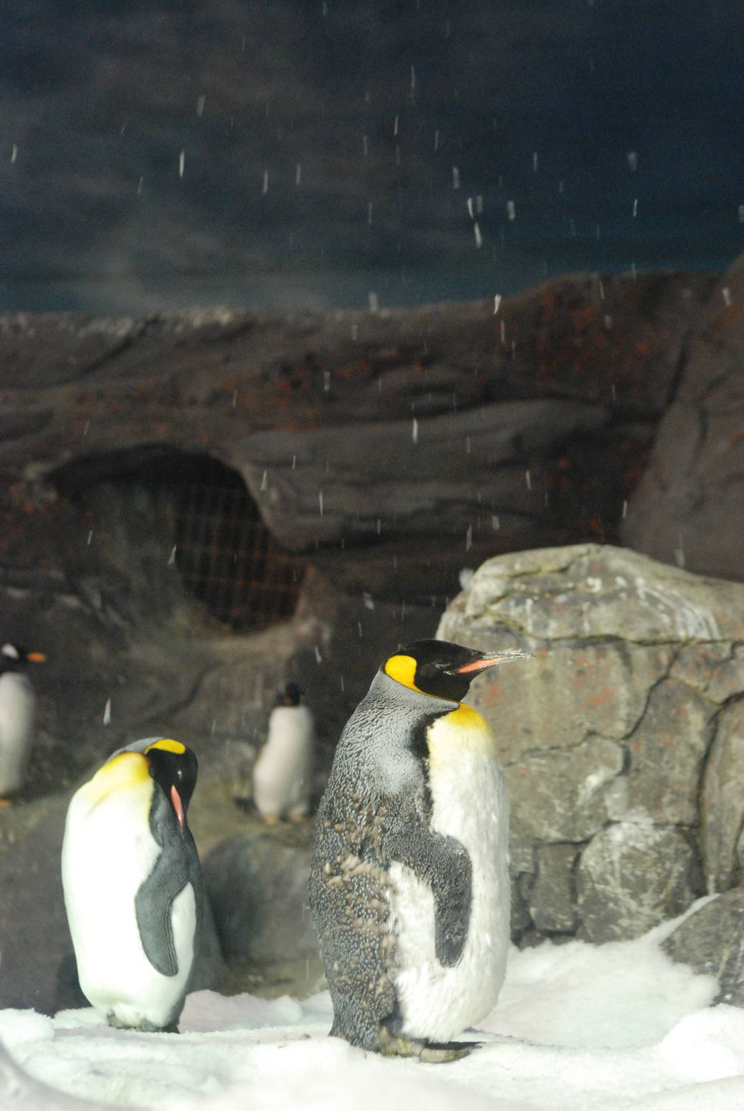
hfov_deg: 7.7
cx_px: 372
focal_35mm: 180
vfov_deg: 11.4
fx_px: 5564
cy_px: 556
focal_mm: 120
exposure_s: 1/160
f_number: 4
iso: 1600
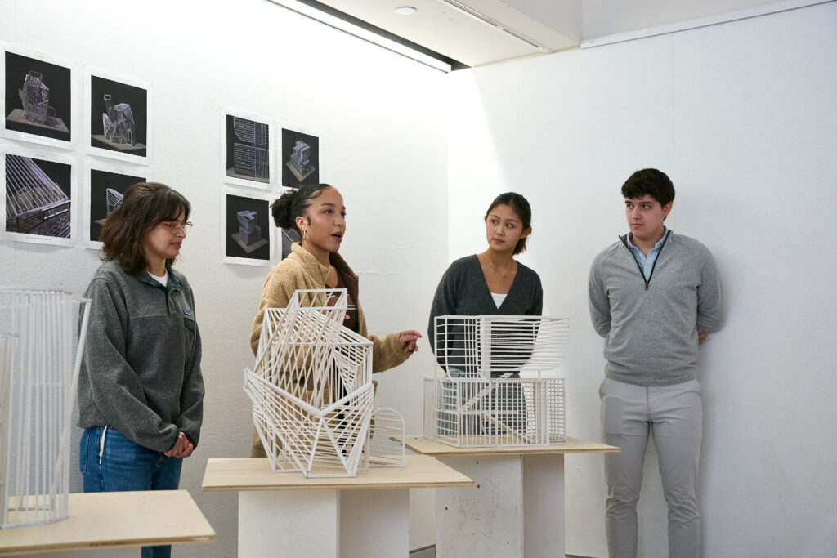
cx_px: 418
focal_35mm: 45
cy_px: 279
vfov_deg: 29.9
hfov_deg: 43.6
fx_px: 1046
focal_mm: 45
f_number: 5
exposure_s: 1/125
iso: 2500
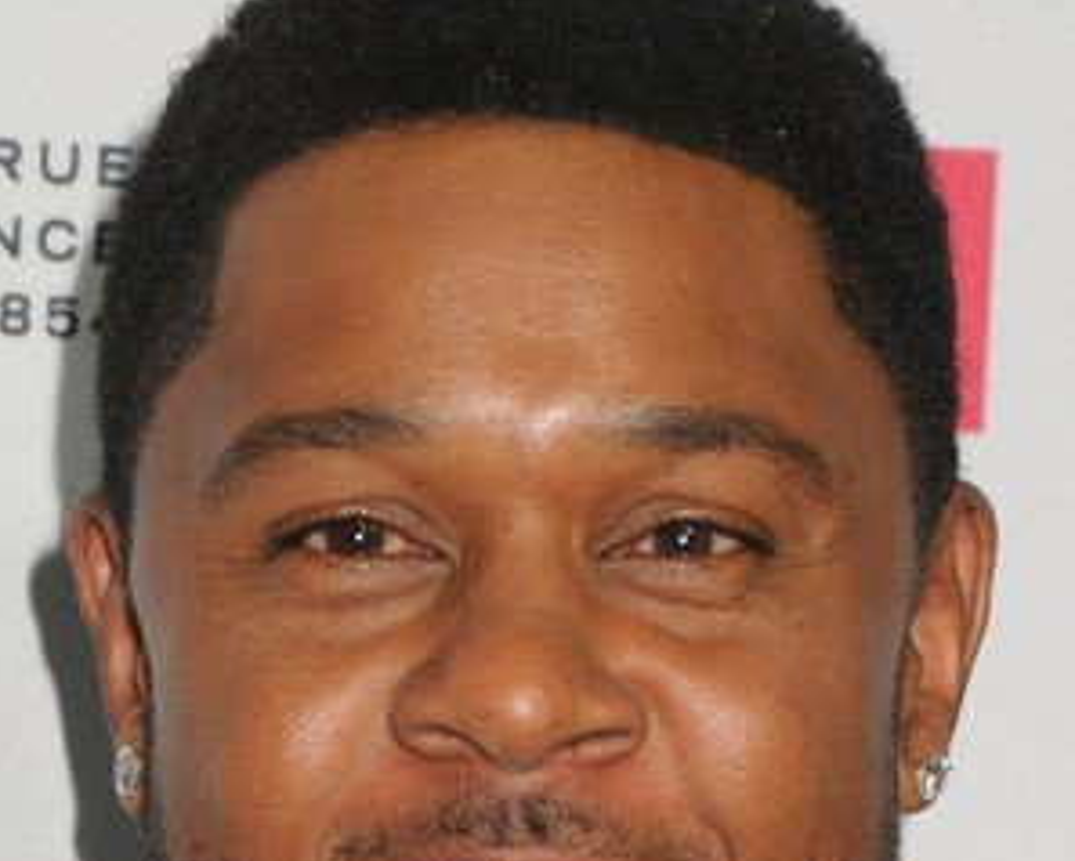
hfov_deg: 8.6
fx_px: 7122
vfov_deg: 6.9
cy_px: 658
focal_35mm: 224
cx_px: 536
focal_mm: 105
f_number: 6.3
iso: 500
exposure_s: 1/200
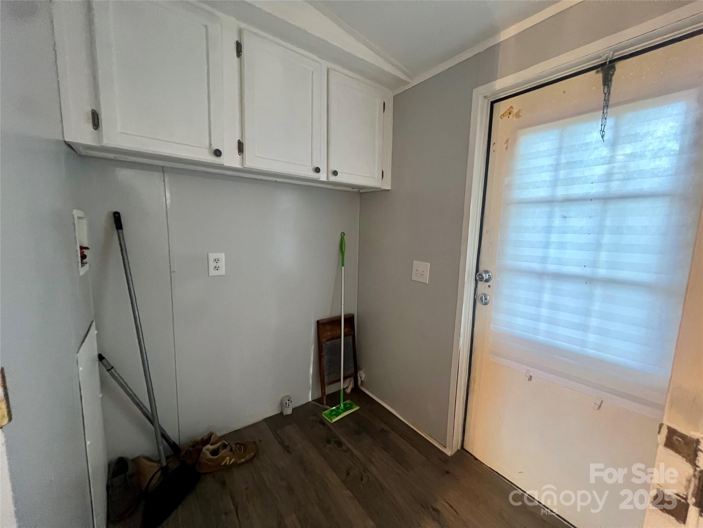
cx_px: 352
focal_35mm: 13
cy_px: 264
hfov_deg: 106.2
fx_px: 264
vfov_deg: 89.9
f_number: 1.8
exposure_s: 1/60
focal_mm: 1.57
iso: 800
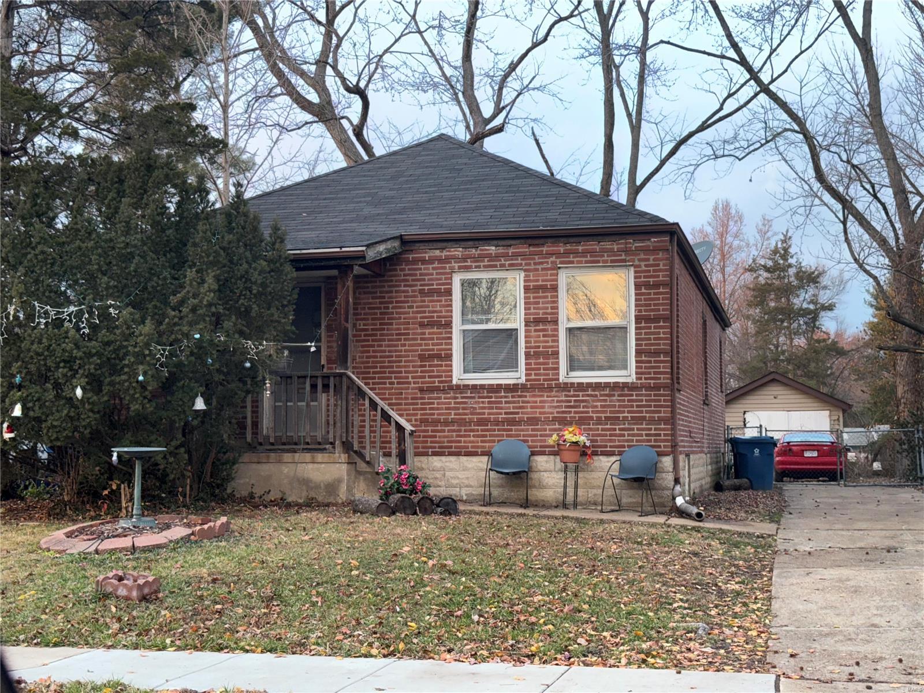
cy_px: 346
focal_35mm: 48
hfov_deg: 39.7
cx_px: 462
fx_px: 1281
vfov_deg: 30.3
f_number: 1.78
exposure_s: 1/41
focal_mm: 6.76
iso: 80
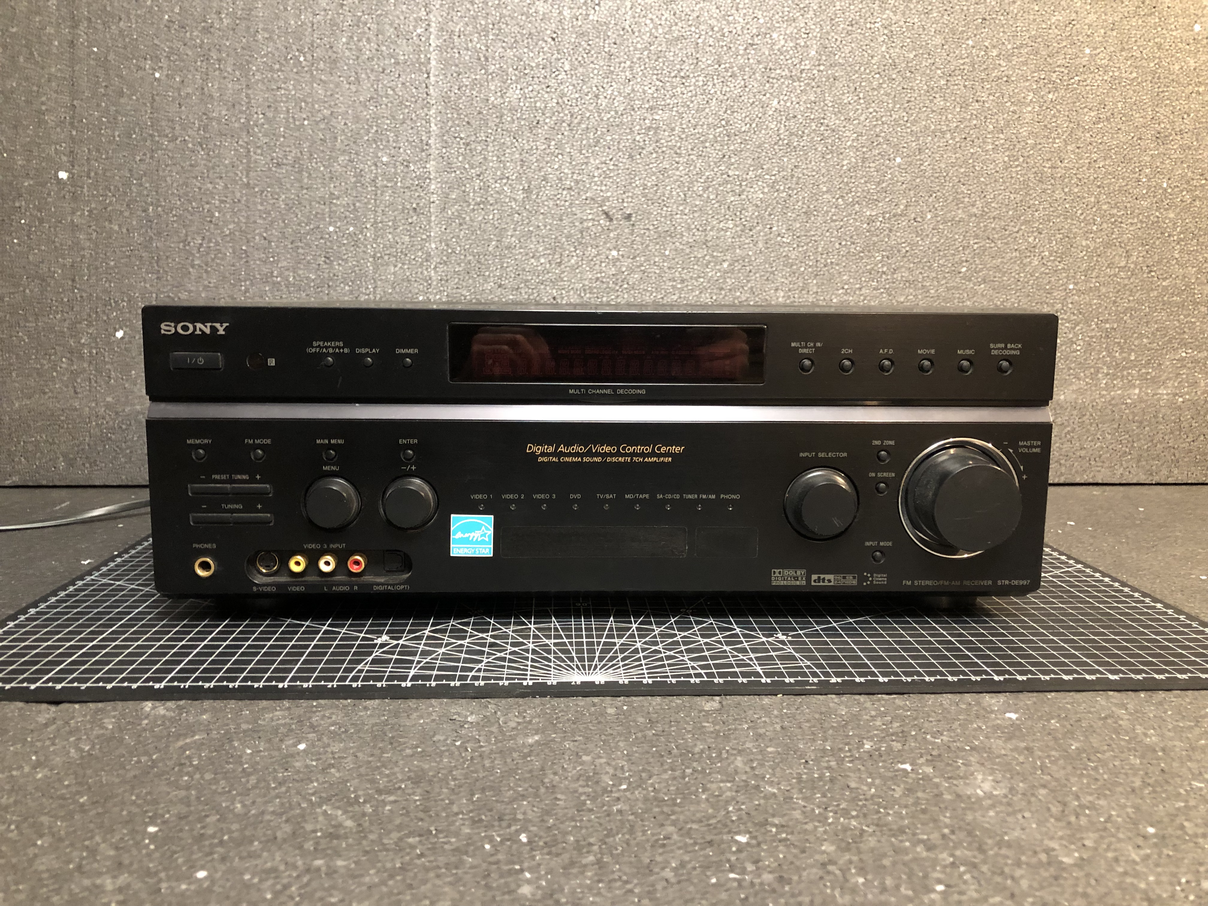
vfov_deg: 49.7
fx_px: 977
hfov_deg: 63.4
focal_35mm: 28
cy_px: 453
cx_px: 604
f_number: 1.8
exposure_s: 1/6
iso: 80
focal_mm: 3.99
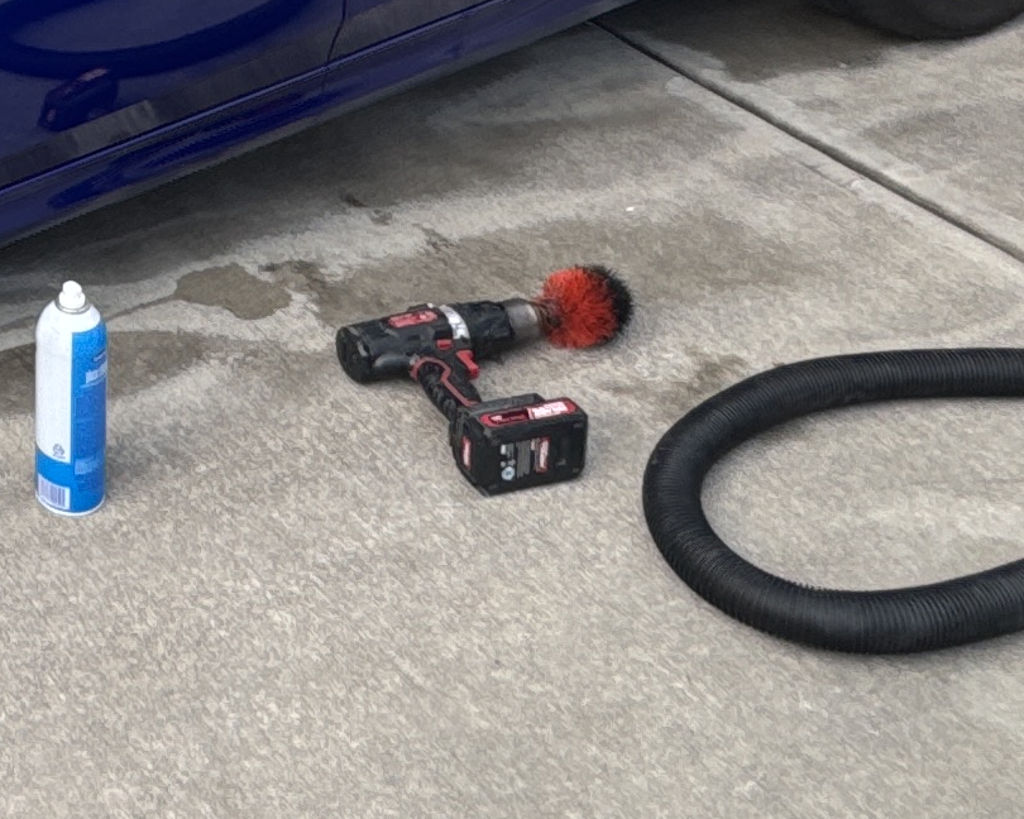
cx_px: -379
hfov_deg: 23.8
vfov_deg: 20.3
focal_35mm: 68
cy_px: -288
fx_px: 2061
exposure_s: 1/227
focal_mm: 2.22
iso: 40
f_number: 2.2
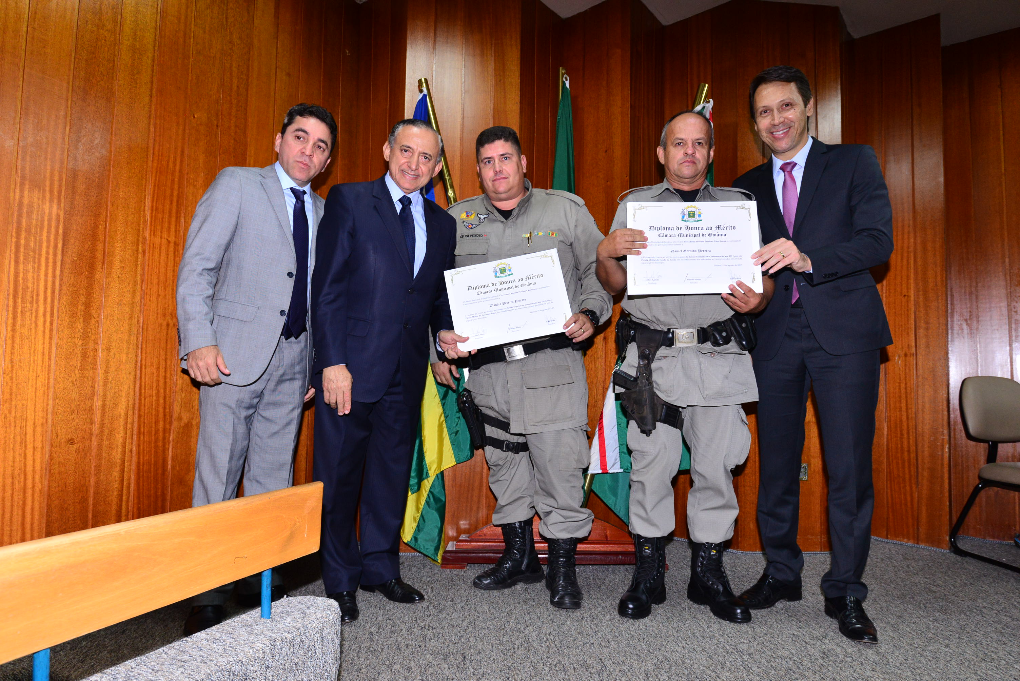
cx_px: 510
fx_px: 624
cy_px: 340
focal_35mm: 22
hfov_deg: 78.6
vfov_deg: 57.3
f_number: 5.6
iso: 1600
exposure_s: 1/125
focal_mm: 22
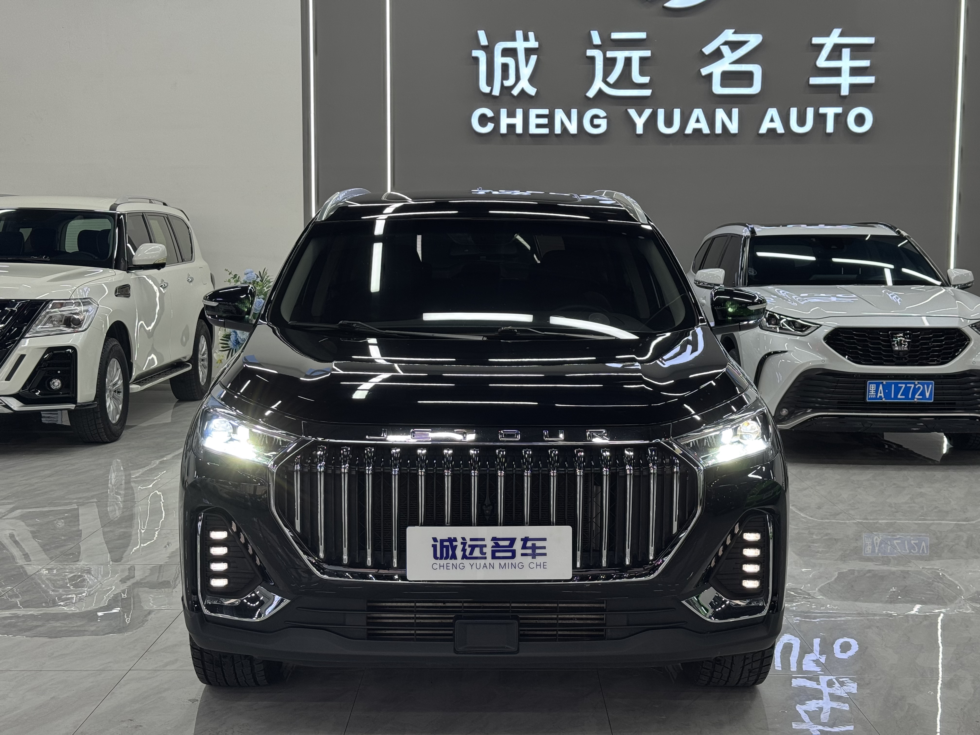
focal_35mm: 48
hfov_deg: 39.7
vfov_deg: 30.3
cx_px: 490
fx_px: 1359
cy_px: 368
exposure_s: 1/100
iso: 64
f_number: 1.78
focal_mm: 6.76
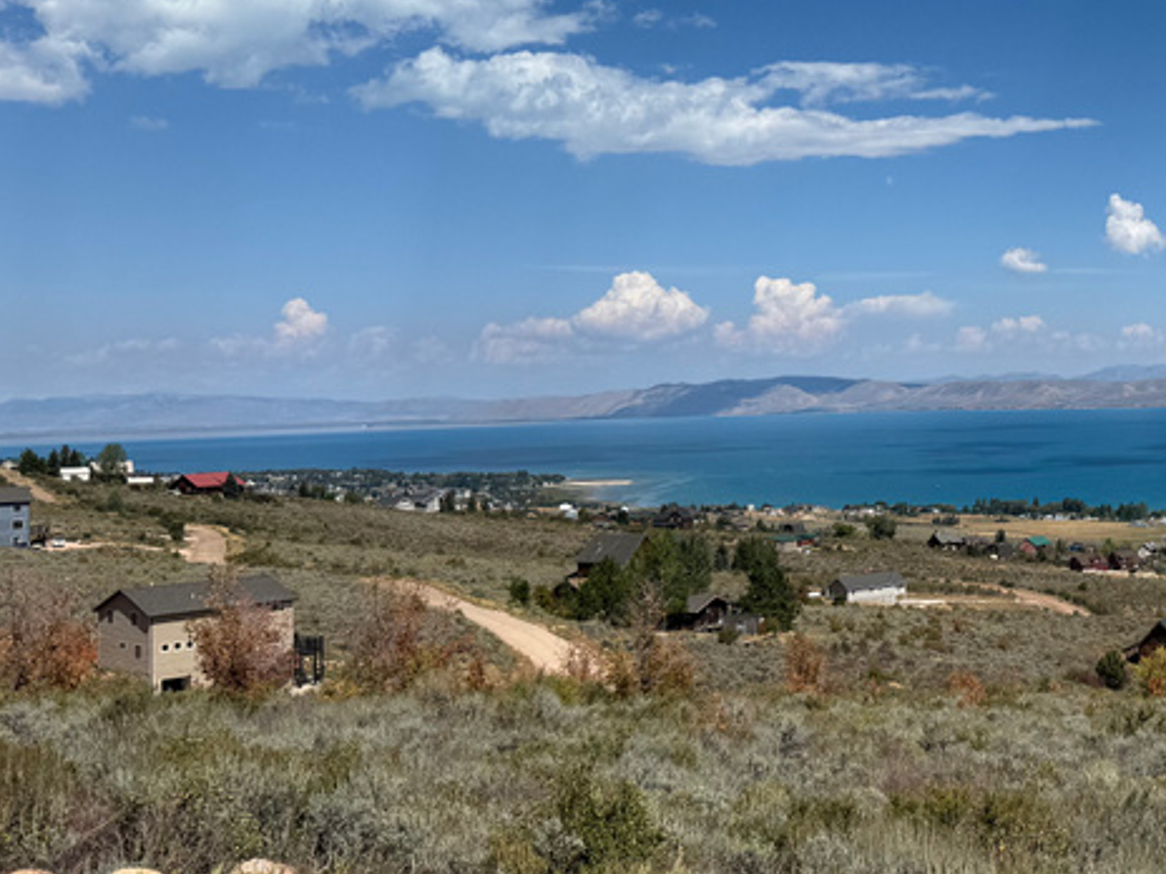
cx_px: 1163
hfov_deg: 33.2
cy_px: 284
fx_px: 1785
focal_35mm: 53
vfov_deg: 27.3
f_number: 1.78
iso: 80
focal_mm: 6.76
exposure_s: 1/9091
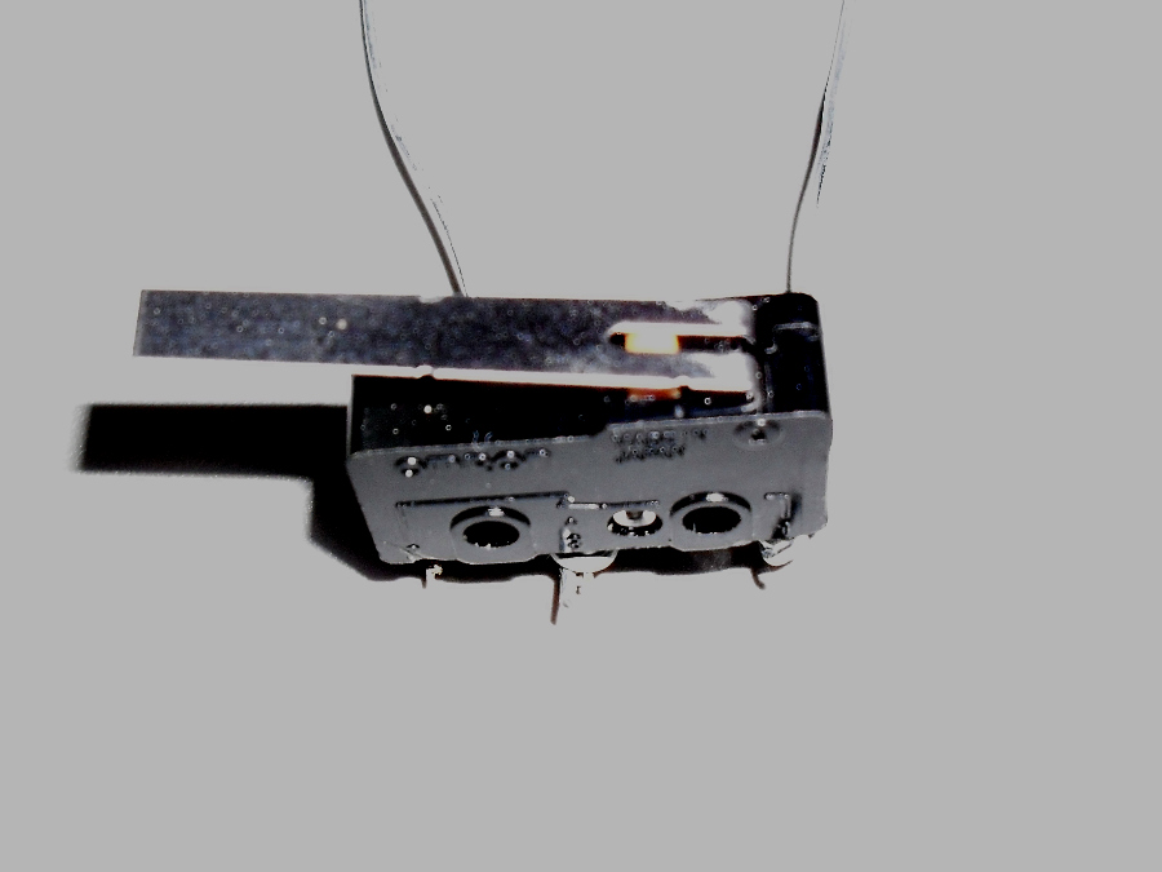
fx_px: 1175
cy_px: 436
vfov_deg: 40.7
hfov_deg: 52.6
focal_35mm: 35
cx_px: 581
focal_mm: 6.3
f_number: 3.2
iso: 200
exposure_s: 1/45
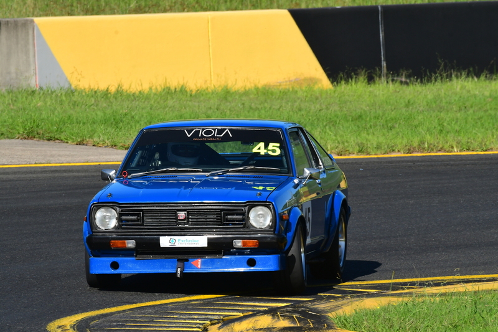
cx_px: 249
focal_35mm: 630
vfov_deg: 2.2
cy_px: 166
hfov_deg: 3.3
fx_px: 8713
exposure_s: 1/640
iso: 500
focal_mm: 420
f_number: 13
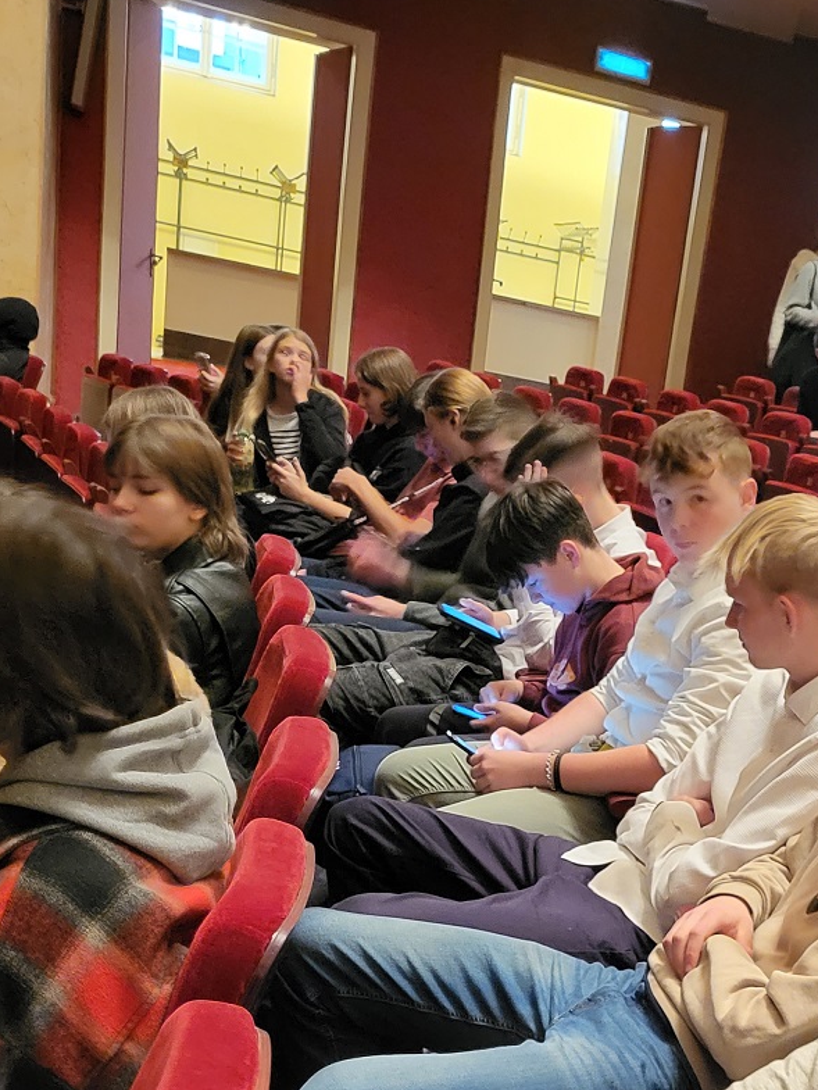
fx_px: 1669
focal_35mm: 53
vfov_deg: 33.6
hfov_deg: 26.5
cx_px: 758
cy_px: 1046
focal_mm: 5.4
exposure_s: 1/25
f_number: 1.8
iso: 1250
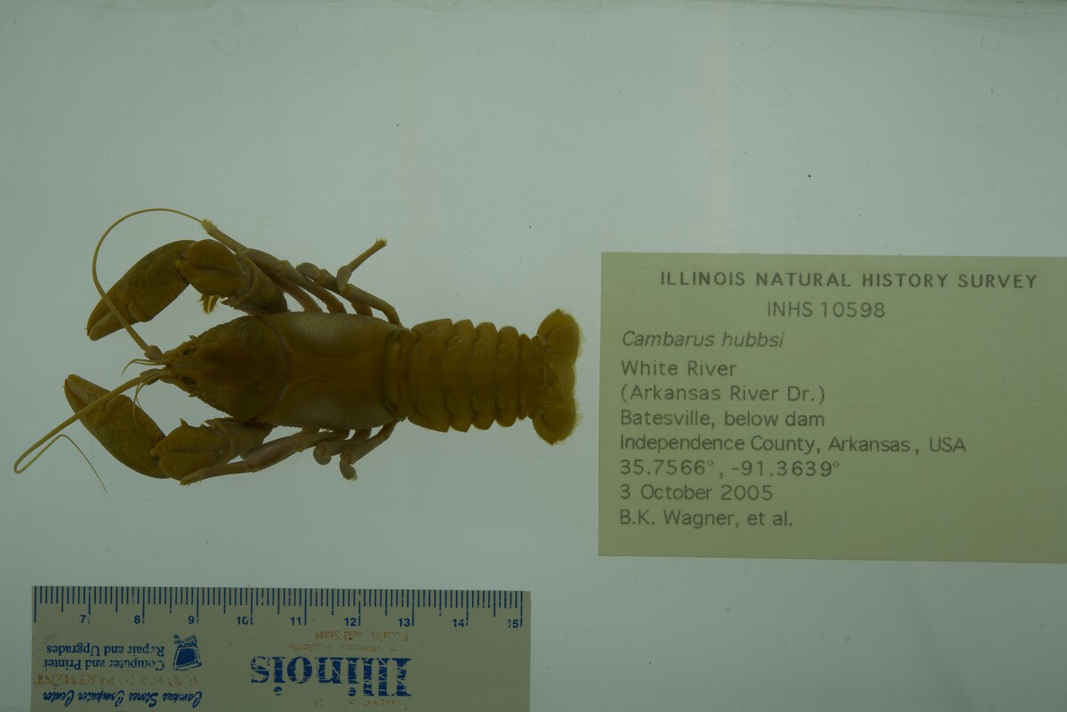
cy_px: 356
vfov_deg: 22.6
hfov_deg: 33.4
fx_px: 1779
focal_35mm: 60
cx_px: 534
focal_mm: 60
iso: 100
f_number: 10
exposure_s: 1/160
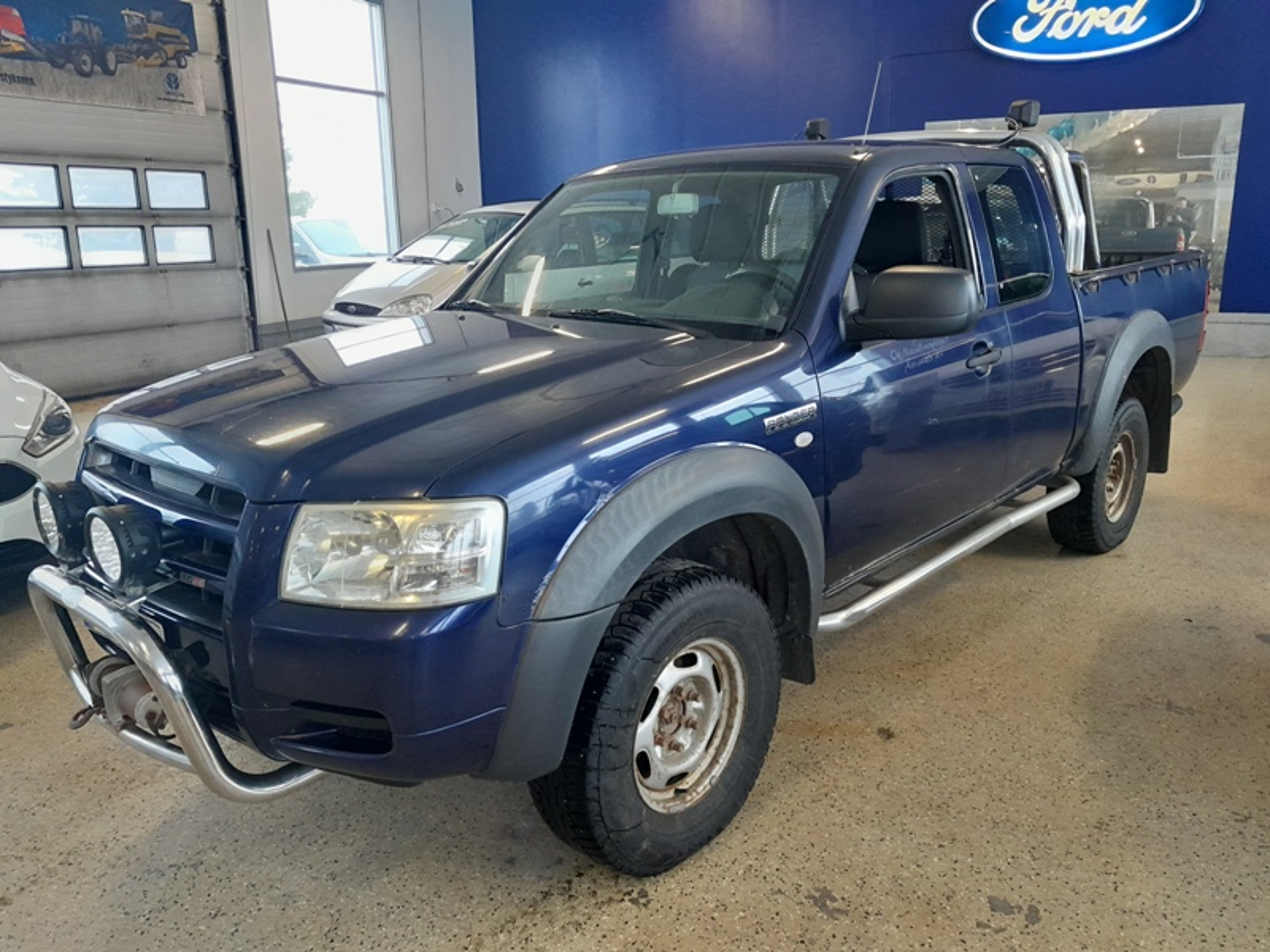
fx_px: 954
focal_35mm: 26
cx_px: 635
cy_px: 476
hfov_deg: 67.3
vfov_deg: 53.1
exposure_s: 1/50
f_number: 1.8
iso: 320
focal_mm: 4
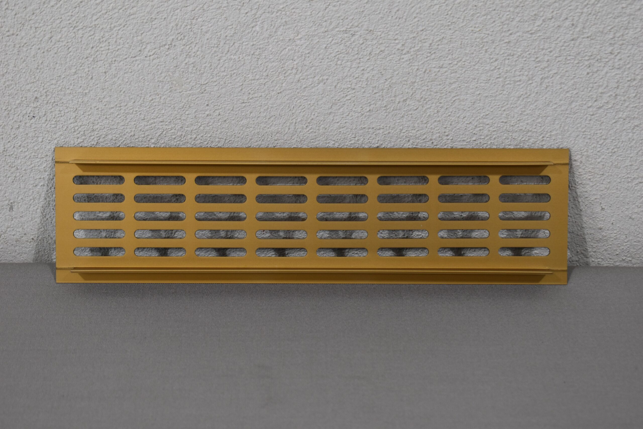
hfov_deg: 24.6
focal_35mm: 82
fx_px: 1474
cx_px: 322
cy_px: 214
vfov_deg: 16.6
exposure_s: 1/125
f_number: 5.6
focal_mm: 55
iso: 360
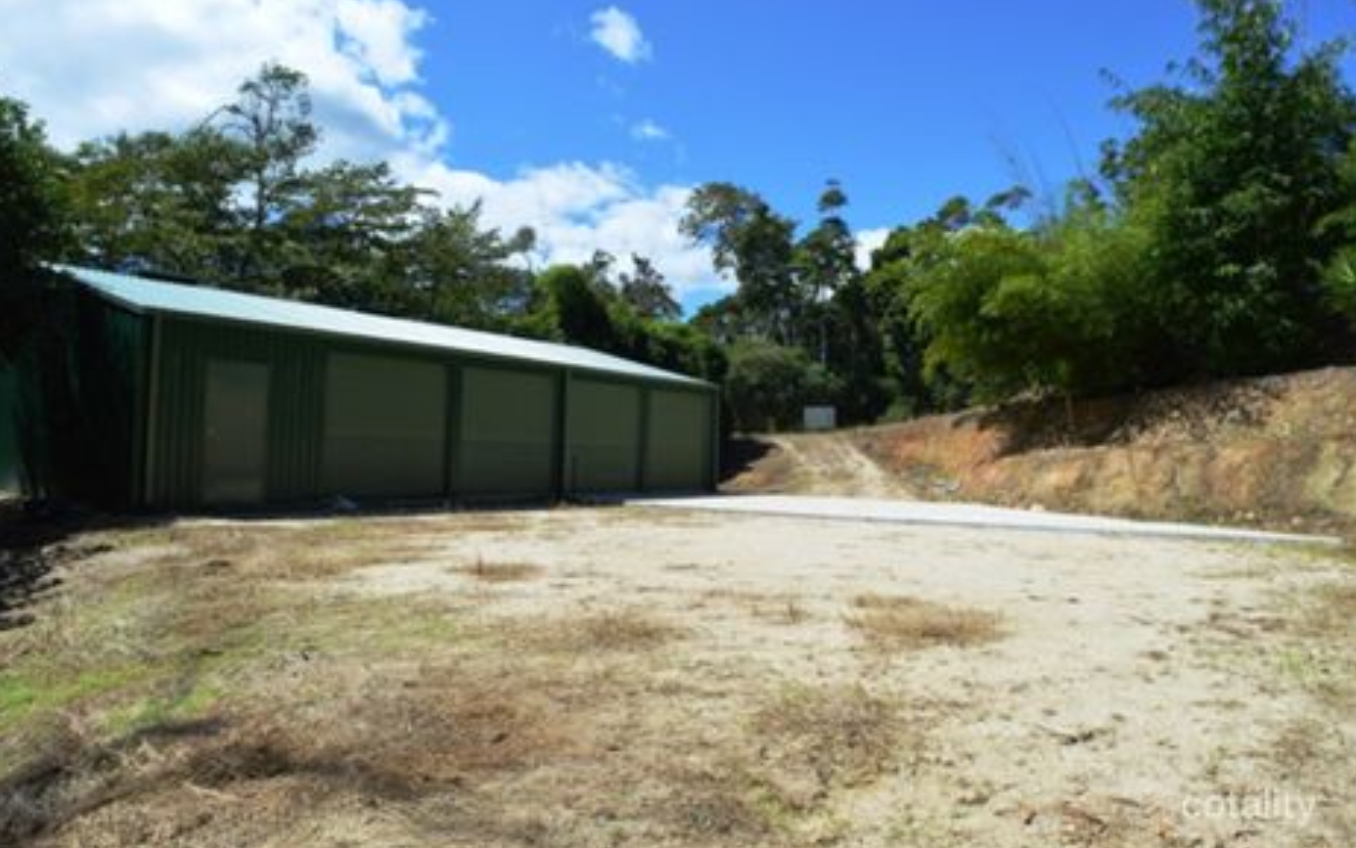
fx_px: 1035
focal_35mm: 28
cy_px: 406
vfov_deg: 44.6
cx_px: 675
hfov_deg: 66.5
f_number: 8
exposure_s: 1/250
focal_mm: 18
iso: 100
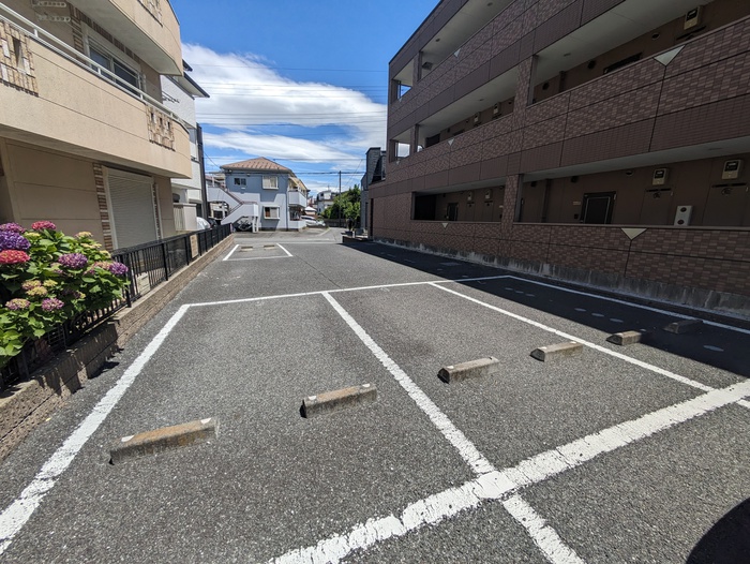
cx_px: 375
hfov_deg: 102.0
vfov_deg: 85.7
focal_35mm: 14
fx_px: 304
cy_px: 282
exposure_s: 1/2833
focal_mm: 1.83
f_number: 2.2
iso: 48
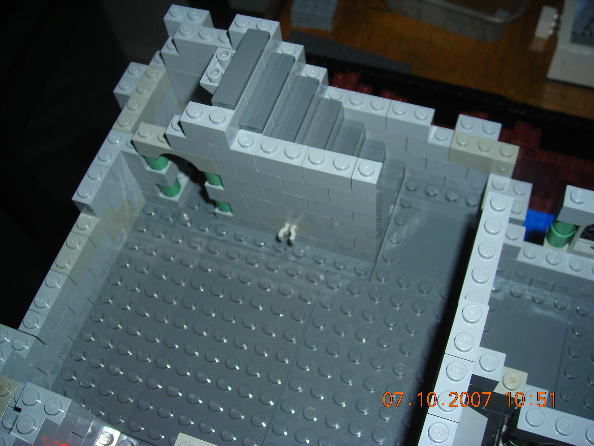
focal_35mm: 41
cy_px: 223
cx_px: 297
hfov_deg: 45.8
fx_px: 704
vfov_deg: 35.1
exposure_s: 1/60.1
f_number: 6.6
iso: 50
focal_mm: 6.8
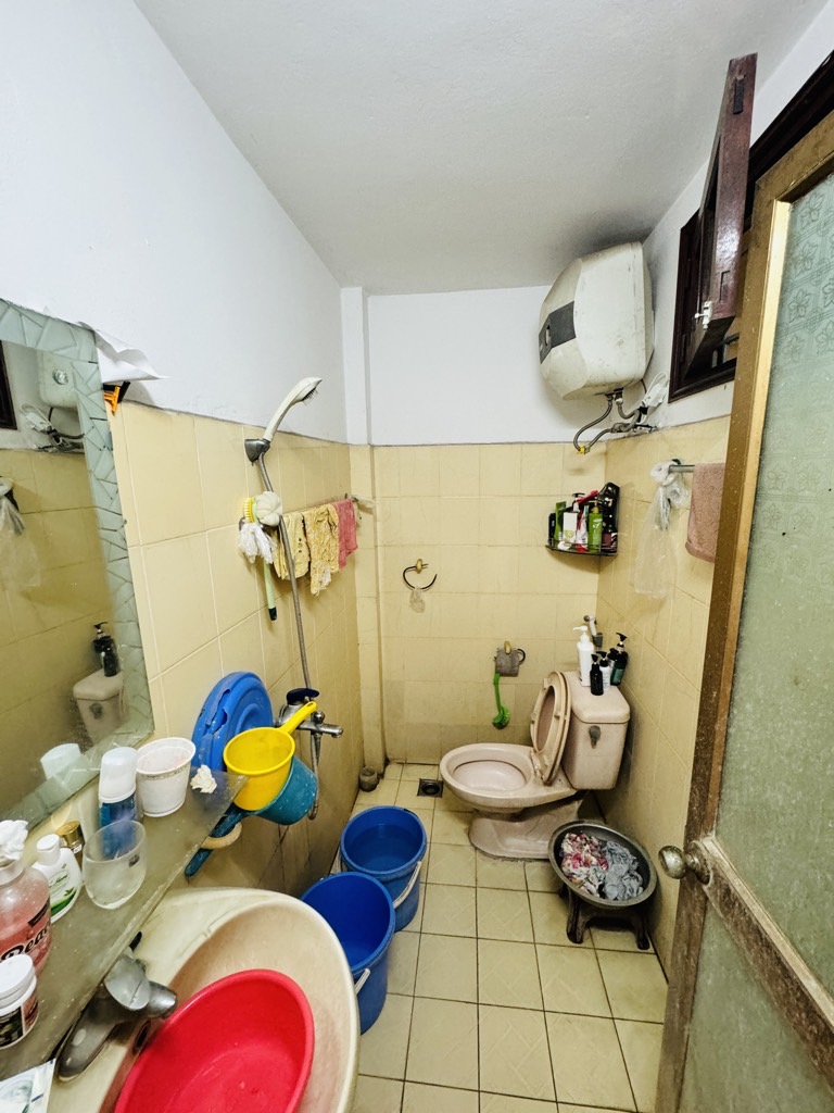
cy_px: 556
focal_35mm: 14
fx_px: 450
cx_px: 417
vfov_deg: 102.1
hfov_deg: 85.7
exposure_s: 1/78
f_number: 2.2
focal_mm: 2.22
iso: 320
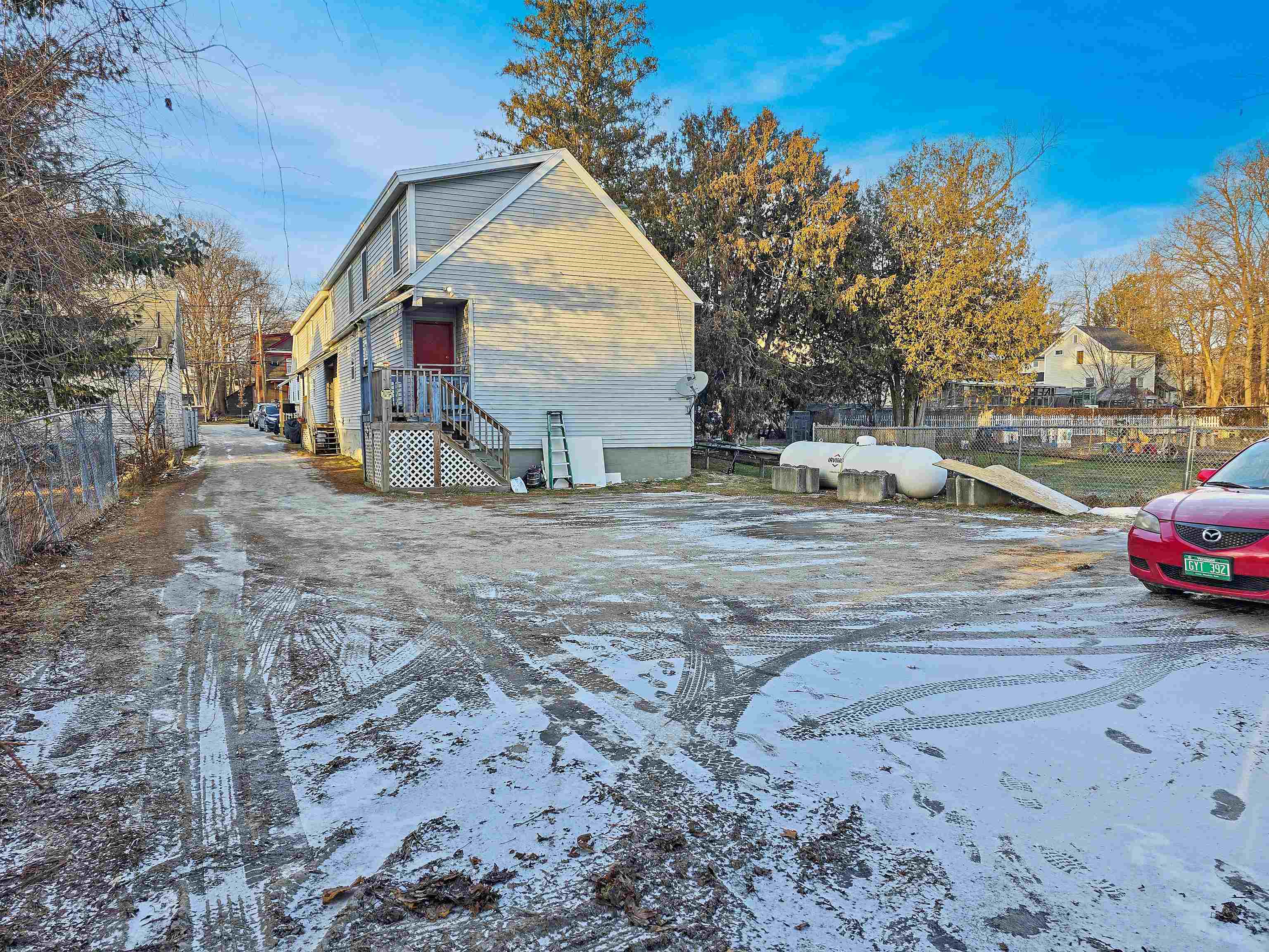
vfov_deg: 58.9
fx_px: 843
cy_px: 476
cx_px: 634
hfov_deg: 73.9
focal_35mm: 23
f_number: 1.7
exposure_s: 1/180
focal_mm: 6.3
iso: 16
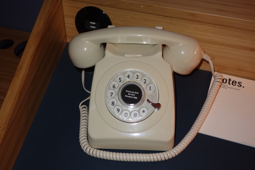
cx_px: 128
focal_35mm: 49
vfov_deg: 27.5
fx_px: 347
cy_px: 85
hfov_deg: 40.3
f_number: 3.2
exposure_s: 1/30
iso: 200
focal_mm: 18.02
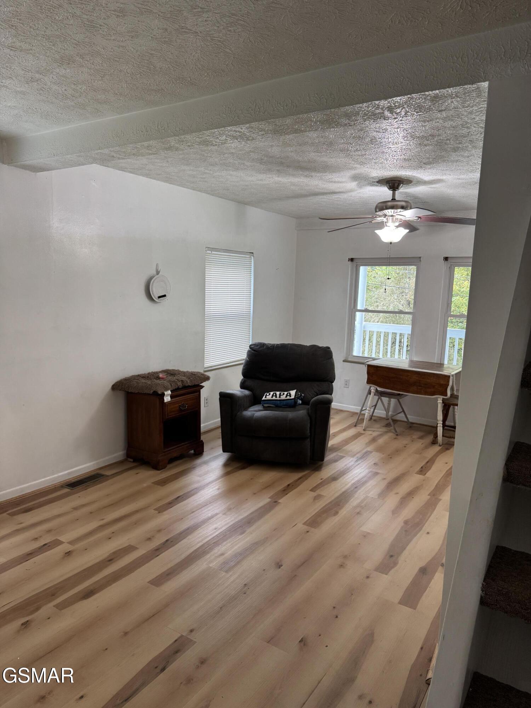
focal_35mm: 24
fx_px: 491
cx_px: 266
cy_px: 354
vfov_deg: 71.6
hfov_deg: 56.8
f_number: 1.78
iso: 160
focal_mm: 6.76
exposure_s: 1/120
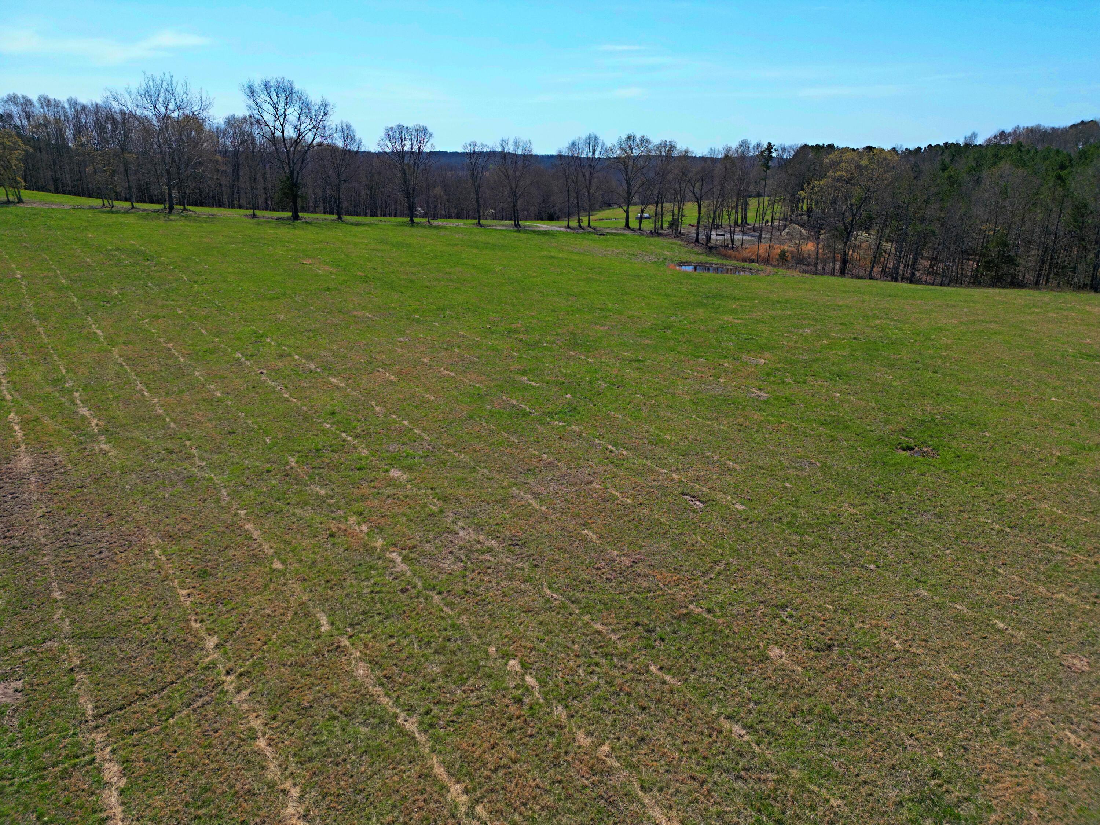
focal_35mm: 24
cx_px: 550
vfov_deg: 56.8
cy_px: 412
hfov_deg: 71.6
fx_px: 763
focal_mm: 6.72
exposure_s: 1/3200
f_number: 1.7
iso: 200
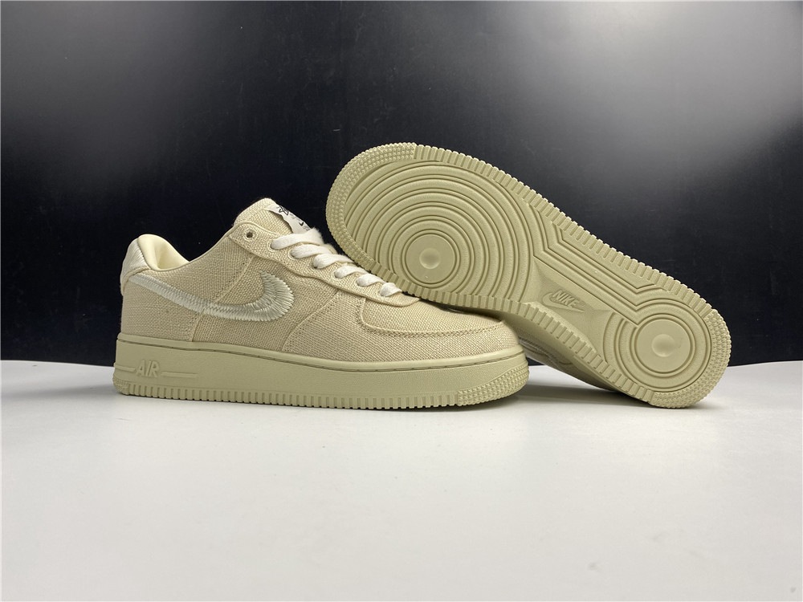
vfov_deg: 53.1
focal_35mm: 26
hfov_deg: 67.3
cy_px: 301
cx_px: 402
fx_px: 603
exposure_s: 1/100
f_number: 1.8
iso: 40
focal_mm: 4.25
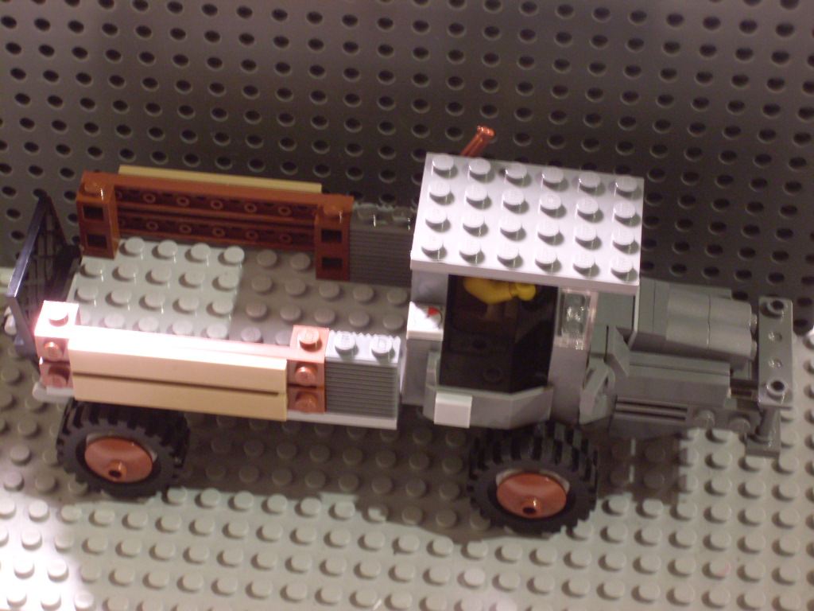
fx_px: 2422
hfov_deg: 19.1
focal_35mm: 103
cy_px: 306
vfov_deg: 14.4
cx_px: 407
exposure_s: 1/4
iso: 200
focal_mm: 17.1
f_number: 4.8
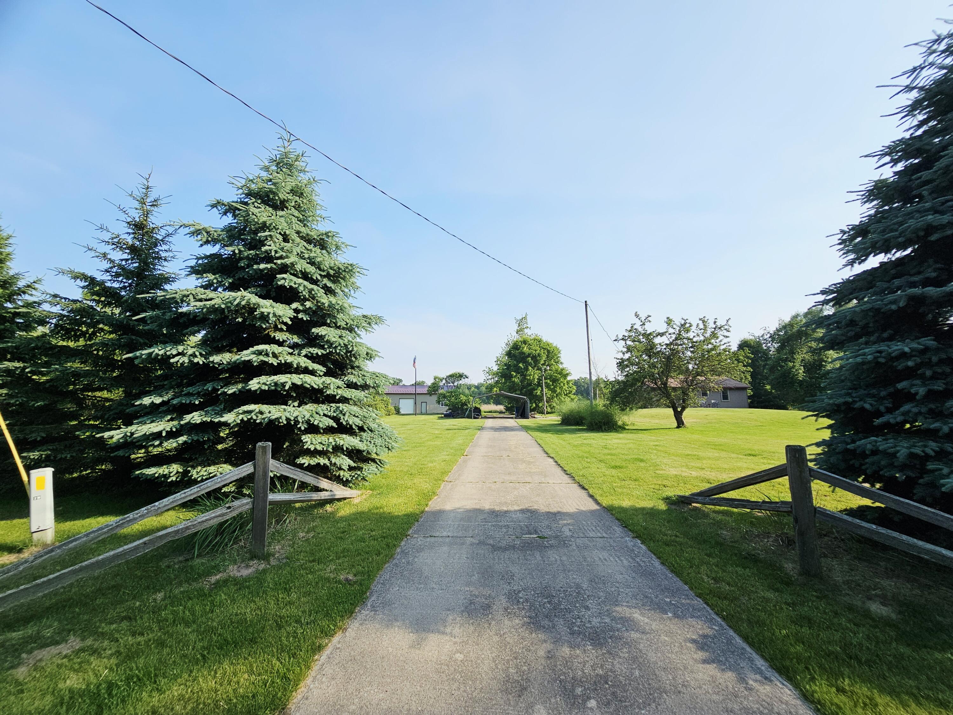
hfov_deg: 106.2
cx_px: 476
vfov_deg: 89.9
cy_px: 358
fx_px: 358
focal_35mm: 13
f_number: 2.2
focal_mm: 2.2
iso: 50
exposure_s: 1/2000
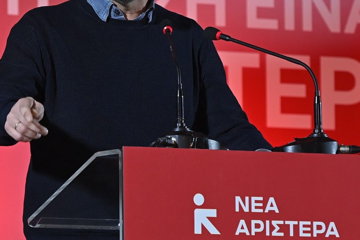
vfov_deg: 4.4
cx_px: -45
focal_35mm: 310
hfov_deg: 6.6
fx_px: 3100
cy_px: 83
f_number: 4.5
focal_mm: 91
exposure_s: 1/125
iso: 500
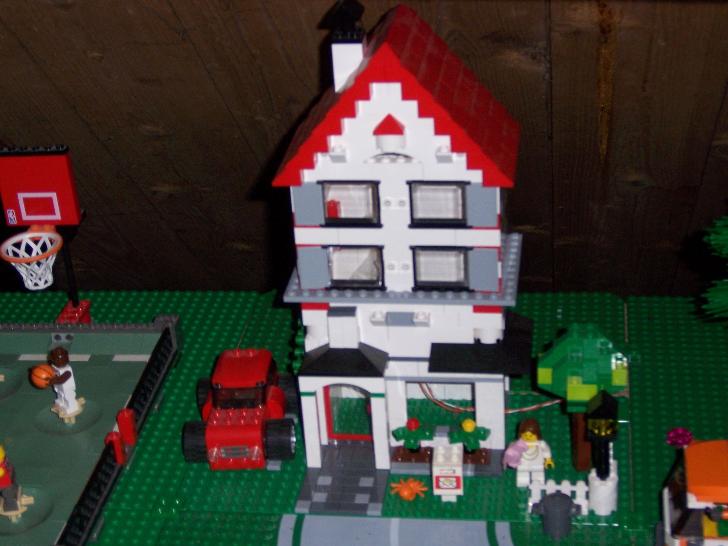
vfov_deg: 21.0
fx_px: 1472
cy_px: 273
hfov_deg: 27.8
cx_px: 364
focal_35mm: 70
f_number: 3.8
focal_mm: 12
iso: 160
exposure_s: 1/100
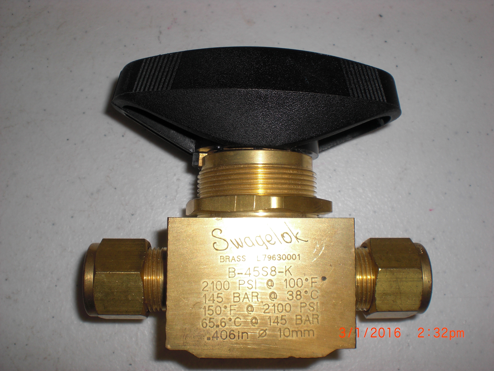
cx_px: 247
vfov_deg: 37.7
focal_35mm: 38
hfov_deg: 49.0
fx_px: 542
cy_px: 186
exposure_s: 1/60
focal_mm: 6.3
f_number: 5.6
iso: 64
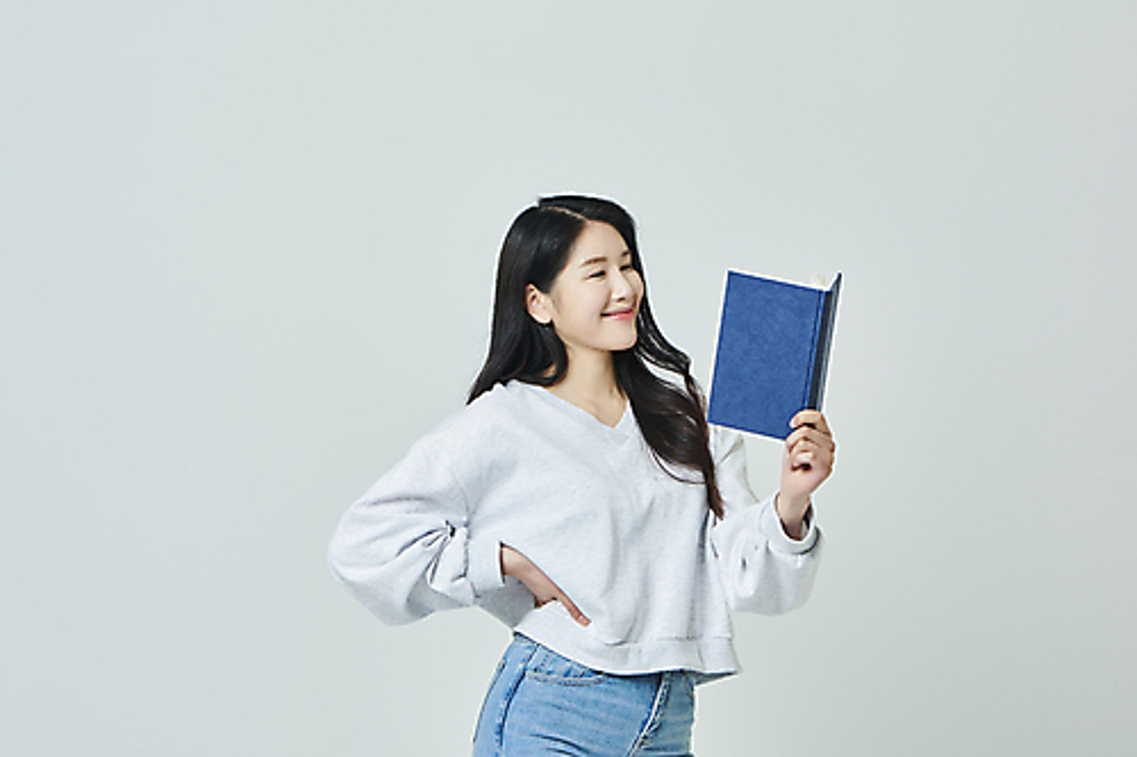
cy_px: 389
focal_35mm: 84
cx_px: 484
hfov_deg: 24.2
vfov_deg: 16.3
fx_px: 2652
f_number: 11
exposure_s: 1/125
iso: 100
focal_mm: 70
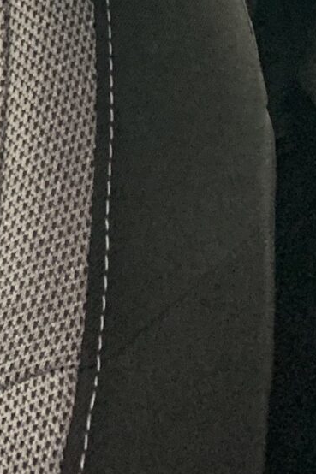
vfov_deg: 15.1
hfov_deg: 9.8
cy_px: -247
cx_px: -415
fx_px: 1647
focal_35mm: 125
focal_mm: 4.25
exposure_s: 1/60
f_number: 1.8
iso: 200
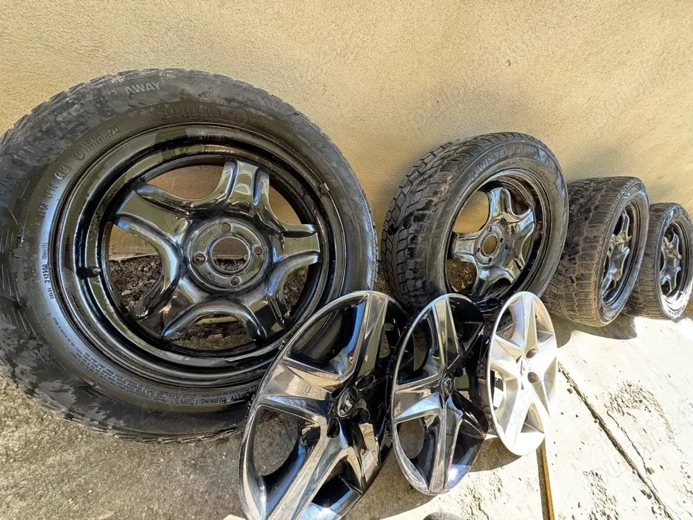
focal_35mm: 14
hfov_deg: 102.1
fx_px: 280
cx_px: 346
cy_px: 260
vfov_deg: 85.7
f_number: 2.2
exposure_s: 1/99
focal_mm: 2.22
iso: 125
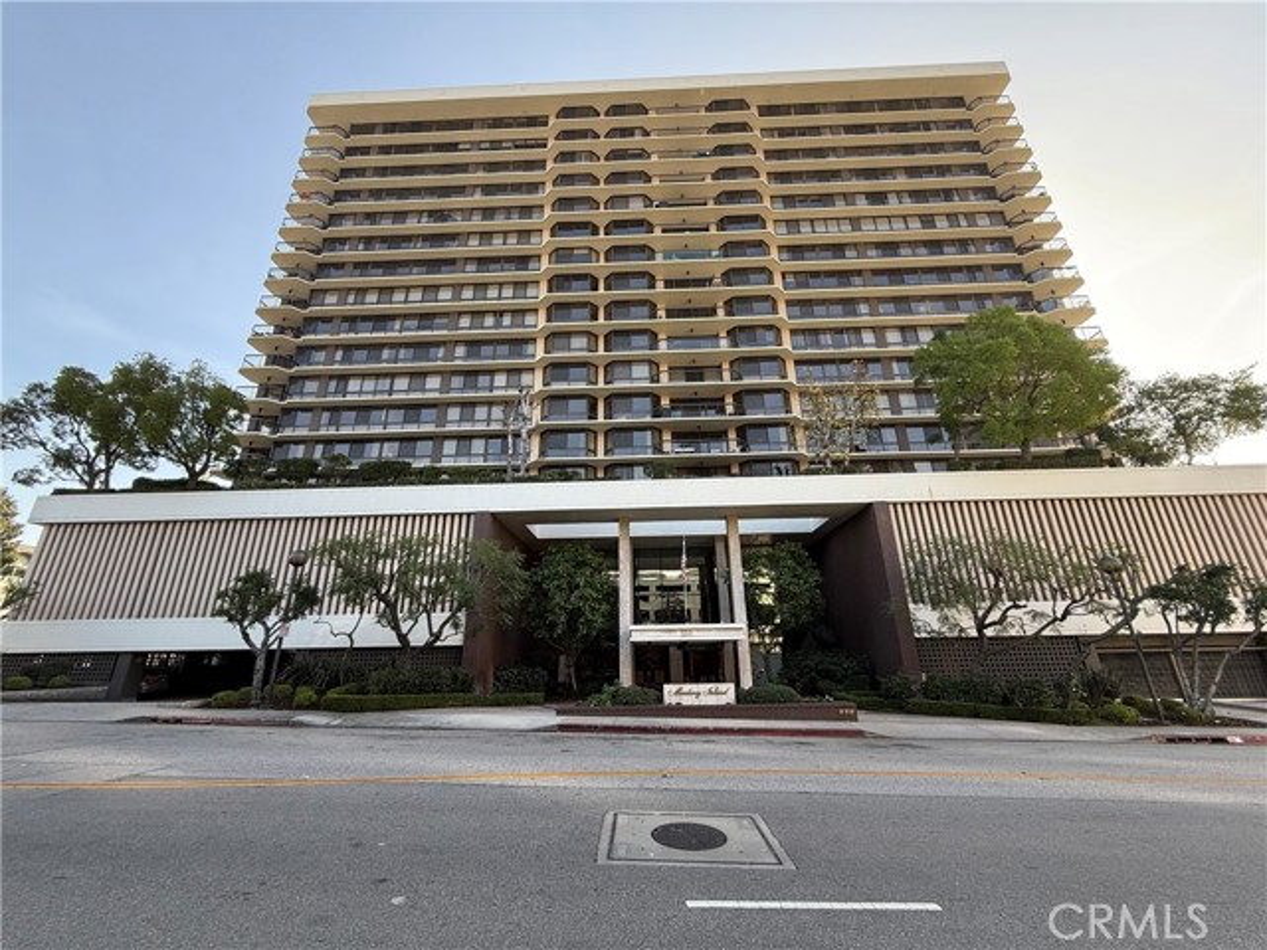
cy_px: 475
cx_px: 634
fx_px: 512
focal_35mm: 14
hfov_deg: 102.1
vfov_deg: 85.7
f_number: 2.2
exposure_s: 1/233
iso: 50
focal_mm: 2.22
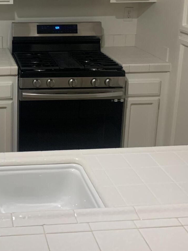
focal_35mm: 54
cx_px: 9
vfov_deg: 34.6
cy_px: 56
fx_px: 391
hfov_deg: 25.9
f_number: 1.8
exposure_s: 1/60
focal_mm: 4.25
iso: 160
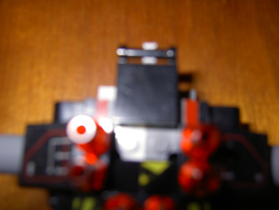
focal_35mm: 34
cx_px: 140
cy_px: 105
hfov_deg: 54.0
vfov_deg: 41.8
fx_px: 274
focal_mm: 5.6
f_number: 2.8
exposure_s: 1/60
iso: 100
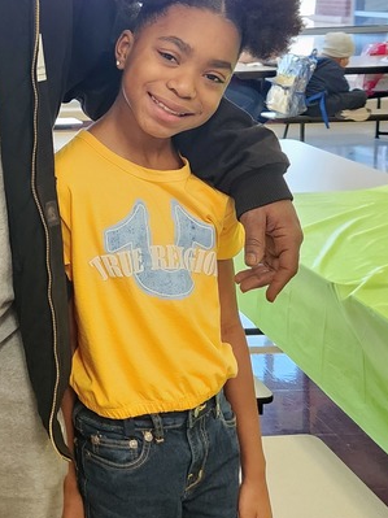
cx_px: -91
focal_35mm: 59
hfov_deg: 22.6
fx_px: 882
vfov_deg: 32.0
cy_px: 121
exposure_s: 1/120
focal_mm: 5.4
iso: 1000
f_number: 1.8
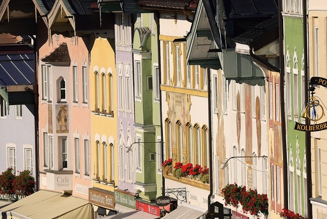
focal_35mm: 576
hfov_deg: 3.6
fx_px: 5238
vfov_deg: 2.4
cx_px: 198
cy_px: 106
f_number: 10
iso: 100
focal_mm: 300
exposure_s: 1/400
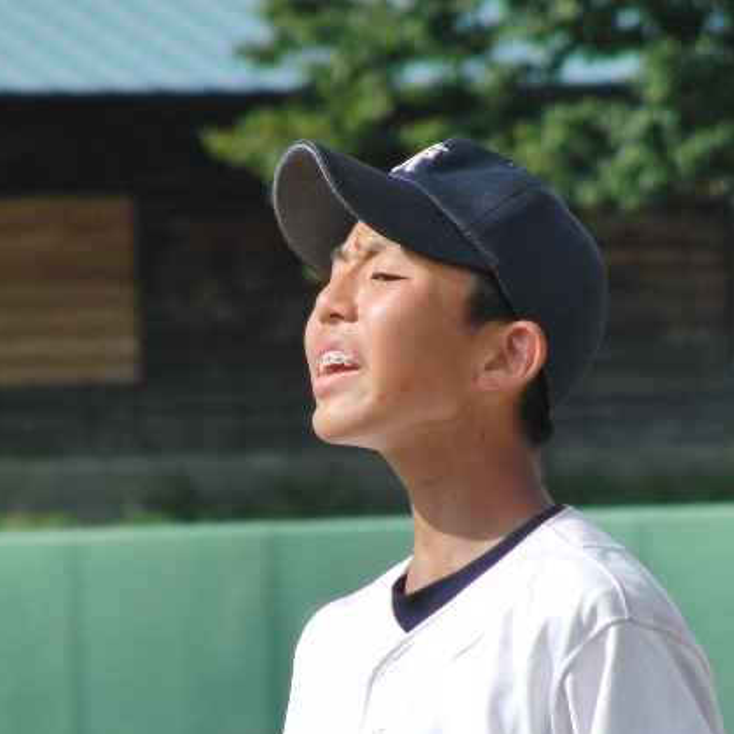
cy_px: 392
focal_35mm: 637
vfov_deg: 2.8
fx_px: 15281
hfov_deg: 2.8
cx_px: 330
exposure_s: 1/800
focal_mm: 83.3
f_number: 4.4
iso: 100
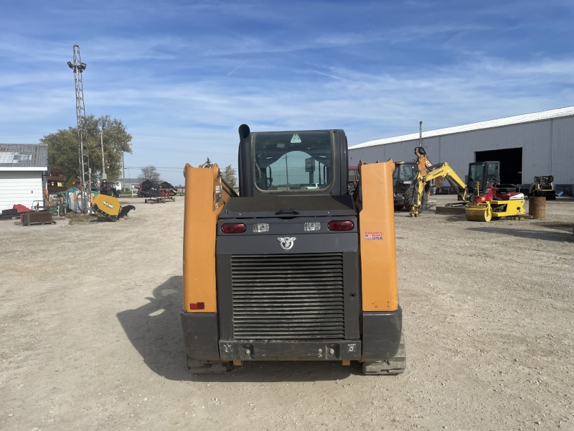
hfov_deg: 67.3
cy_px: 216
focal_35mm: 26
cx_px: 287
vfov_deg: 53.1
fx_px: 431
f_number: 1.6
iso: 32
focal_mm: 4.2
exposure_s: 1/4831
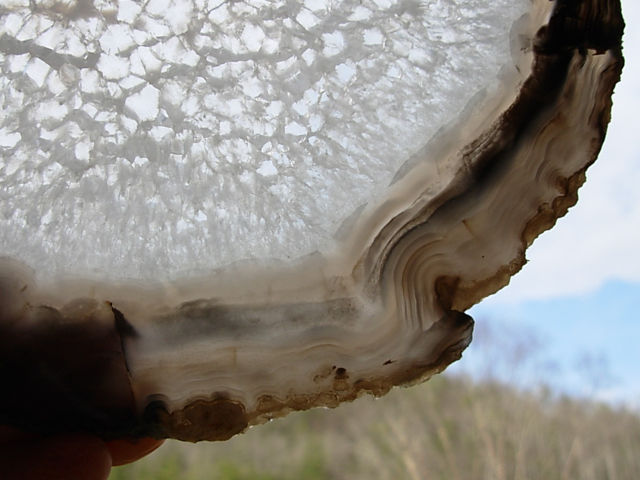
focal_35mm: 38
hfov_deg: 49.0
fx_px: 703
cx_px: 320
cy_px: 240
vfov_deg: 37.7
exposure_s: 1/627
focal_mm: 6.3
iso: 50
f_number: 2.9
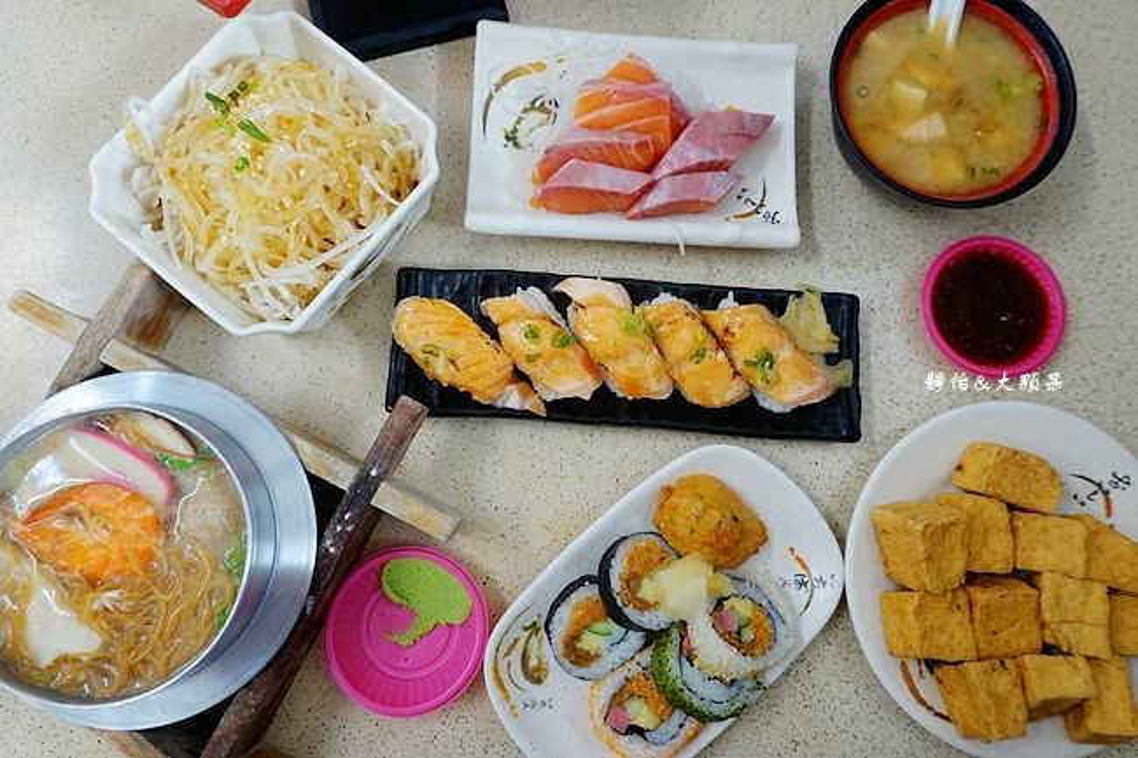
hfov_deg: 73.8
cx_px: 569
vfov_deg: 53.1
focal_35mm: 24
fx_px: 758
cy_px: 379
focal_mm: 9
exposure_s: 1/30
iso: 250
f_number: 2.8
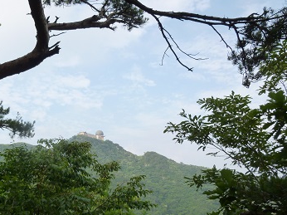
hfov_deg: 46.1
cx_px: 94
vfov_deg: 35.6
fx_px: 331
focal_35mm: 40
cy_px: 139
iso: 160
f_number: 3.1
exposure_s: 1/500
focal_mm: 4.5
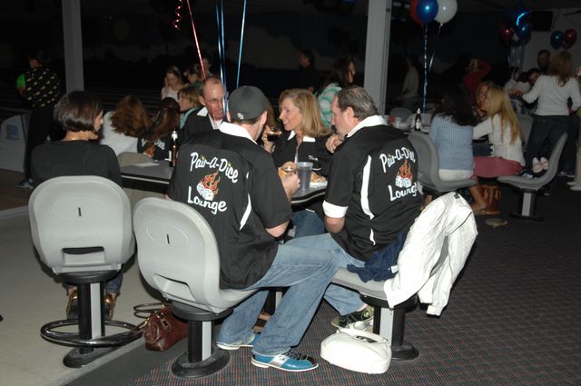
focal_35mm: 39
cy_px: 193
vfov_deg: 34.1
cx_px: 290
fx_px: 629
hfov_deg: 49.6
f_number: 4
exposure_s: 1/125
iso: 200
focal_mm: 26
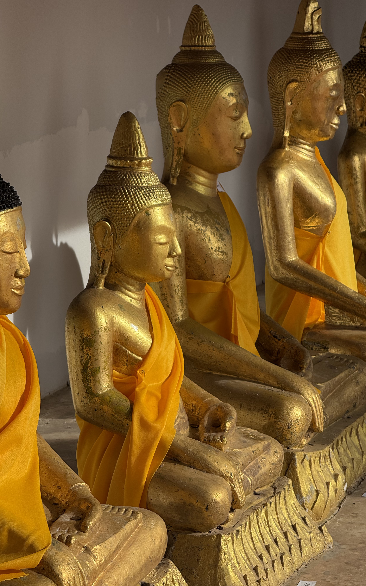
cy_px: 294
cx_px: 155
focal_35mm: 128
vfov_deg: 16.3
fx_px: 2043
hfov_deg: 10.2
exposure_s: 1/486
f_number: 2.8
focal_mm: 15.66
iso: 50
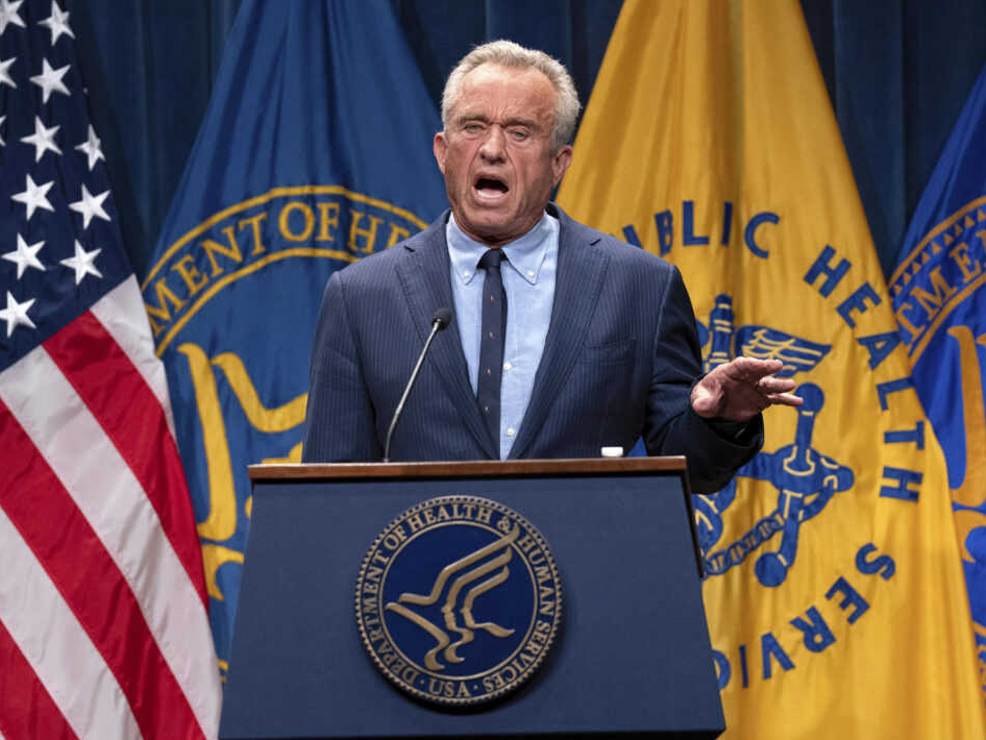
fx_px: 6183
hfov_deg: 9.1
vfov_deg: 6.8
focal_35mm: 217
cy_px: 370
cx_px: 480
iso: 2500
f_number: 3.5
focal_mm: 200
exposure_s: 1/320
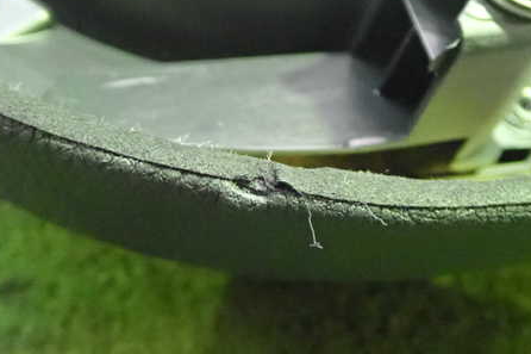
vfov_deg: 31.9
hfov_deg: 46.4
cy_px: 184
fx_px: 619
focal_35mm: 42
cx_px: 252
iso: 4000
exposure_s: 1/80
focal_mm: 5.5
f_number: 2.3
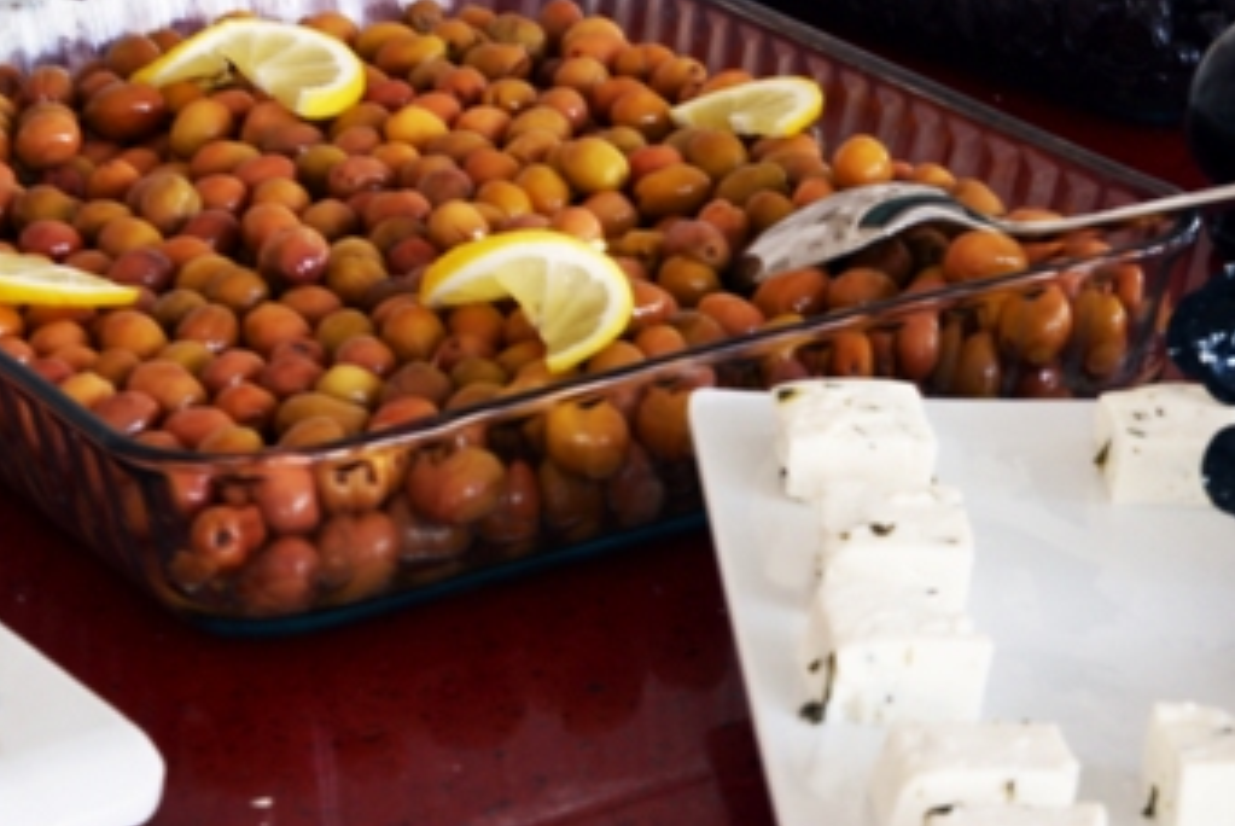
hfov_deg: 14.7
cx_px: 1481
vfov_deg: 10.1
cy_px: 31
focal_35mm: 135
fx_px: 4635
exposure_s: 1/6
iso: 100
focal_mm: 45
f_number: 11
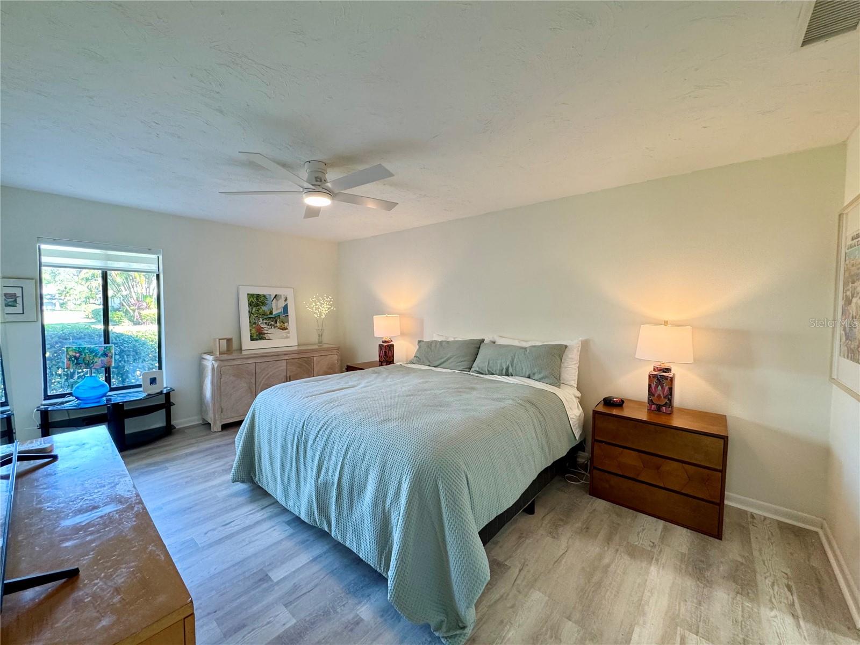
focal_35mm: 14
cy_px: 322
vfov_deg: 85.7
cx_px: 430
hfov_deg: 102.1
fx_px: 348
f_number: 2.2
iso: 160
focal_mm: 2.22
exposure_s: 1/60
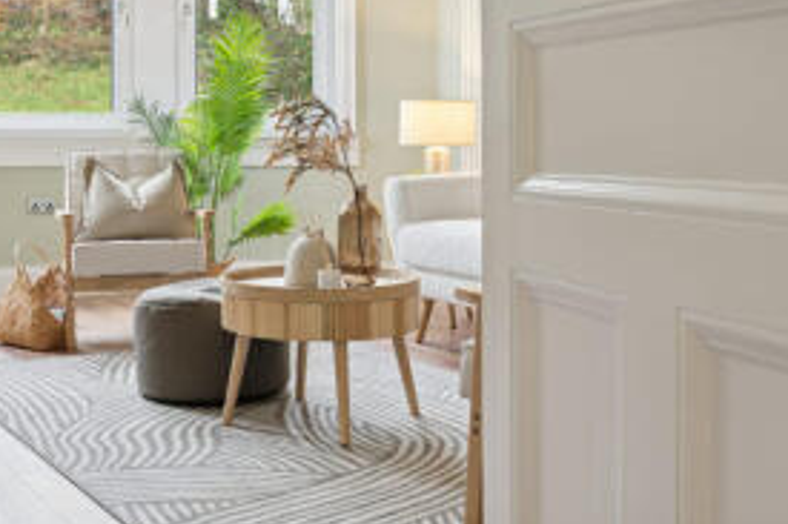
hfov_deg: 37.9
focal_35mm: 52
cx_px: 278
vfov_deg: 25.7
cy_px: 142
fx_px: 1137
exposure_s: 1/30
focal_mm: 20
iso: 400
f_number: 4
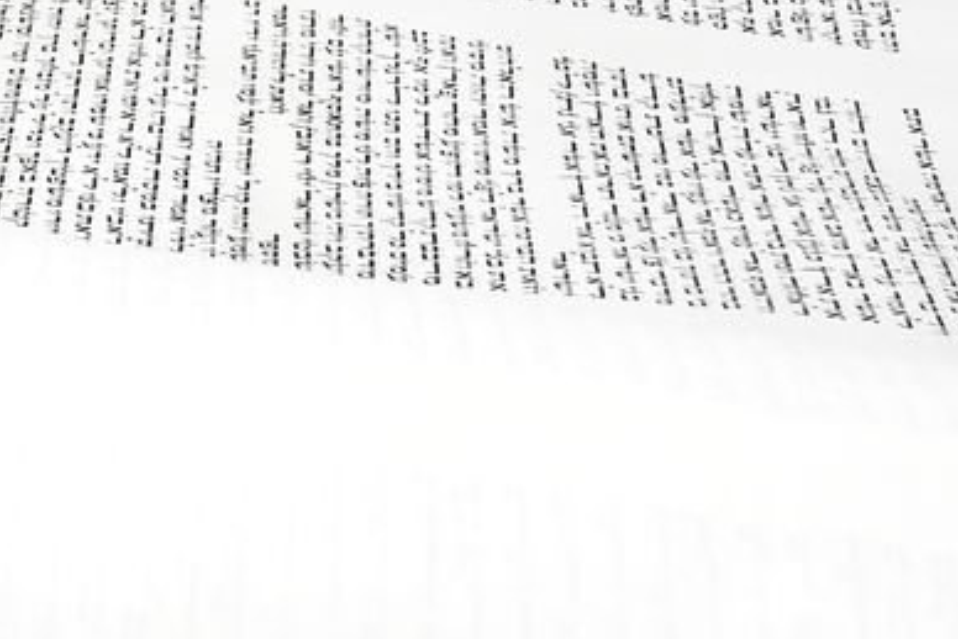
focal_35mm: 119
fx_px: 3168
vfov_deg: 10.9
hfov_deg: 15.7
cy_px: -476
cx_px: -531
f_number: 5.6
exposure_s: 1/100
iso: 1000
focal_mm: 22
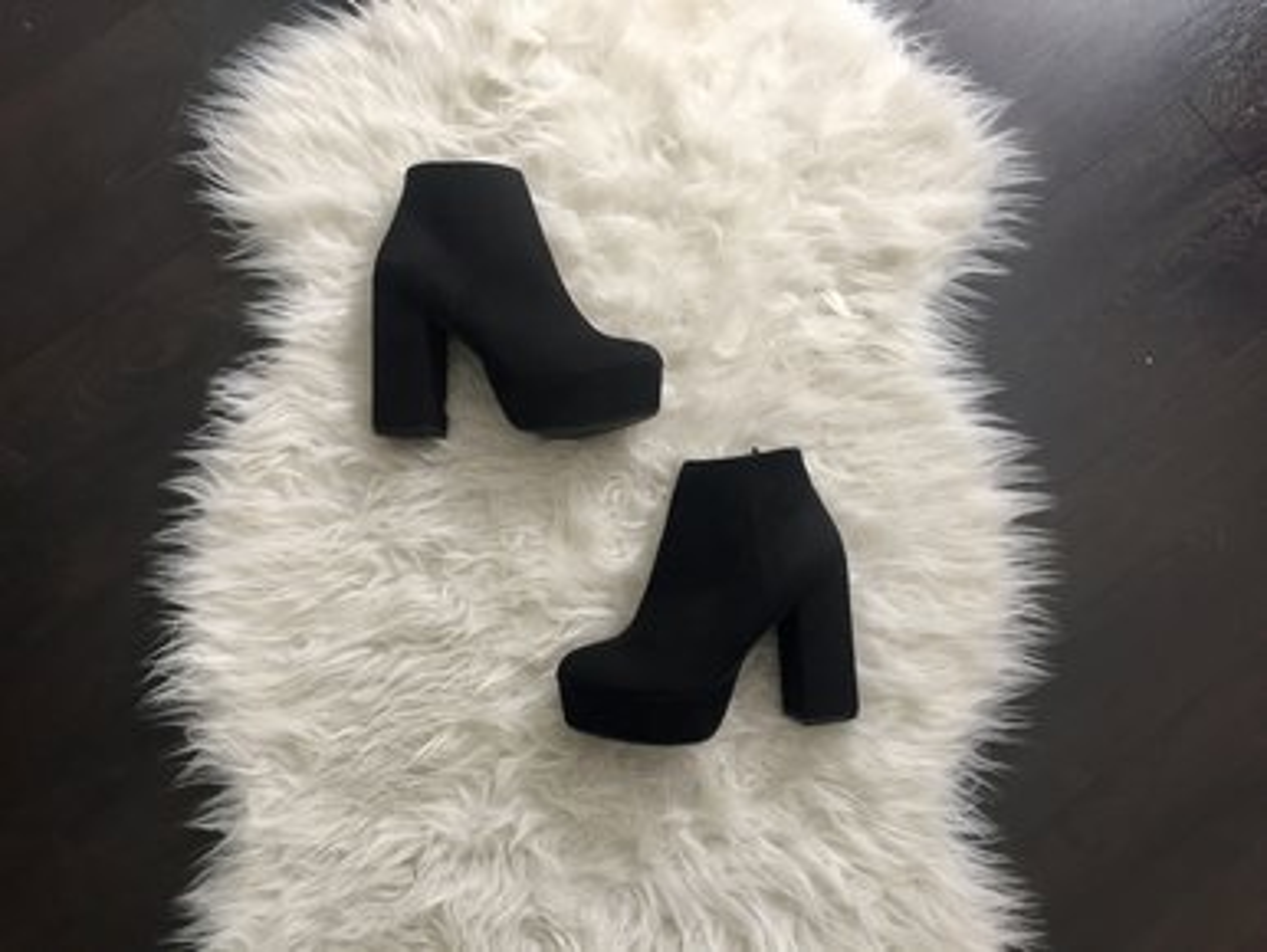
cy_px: 476
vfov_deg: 48.3
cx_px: 634
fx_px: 1062
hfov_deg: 61.6
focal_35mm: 29
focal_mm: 4.15
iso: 80
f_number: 2.2
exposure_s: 1/33
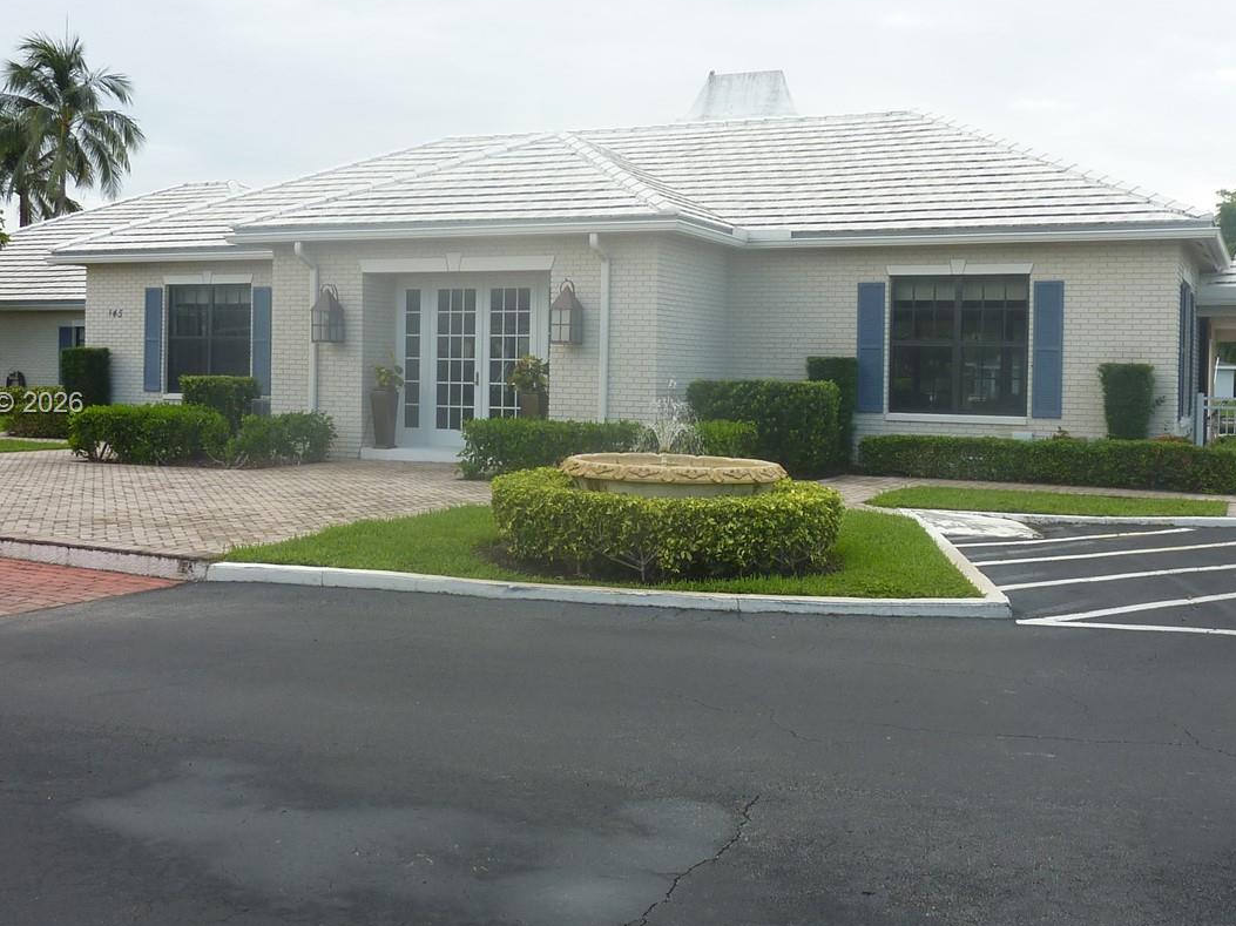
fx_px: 1356
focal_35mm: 38
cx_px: 657
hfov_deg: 49.0
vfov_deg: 37.6
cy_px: 405
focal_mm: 4.1
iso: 80
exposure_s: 1/125
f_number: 4
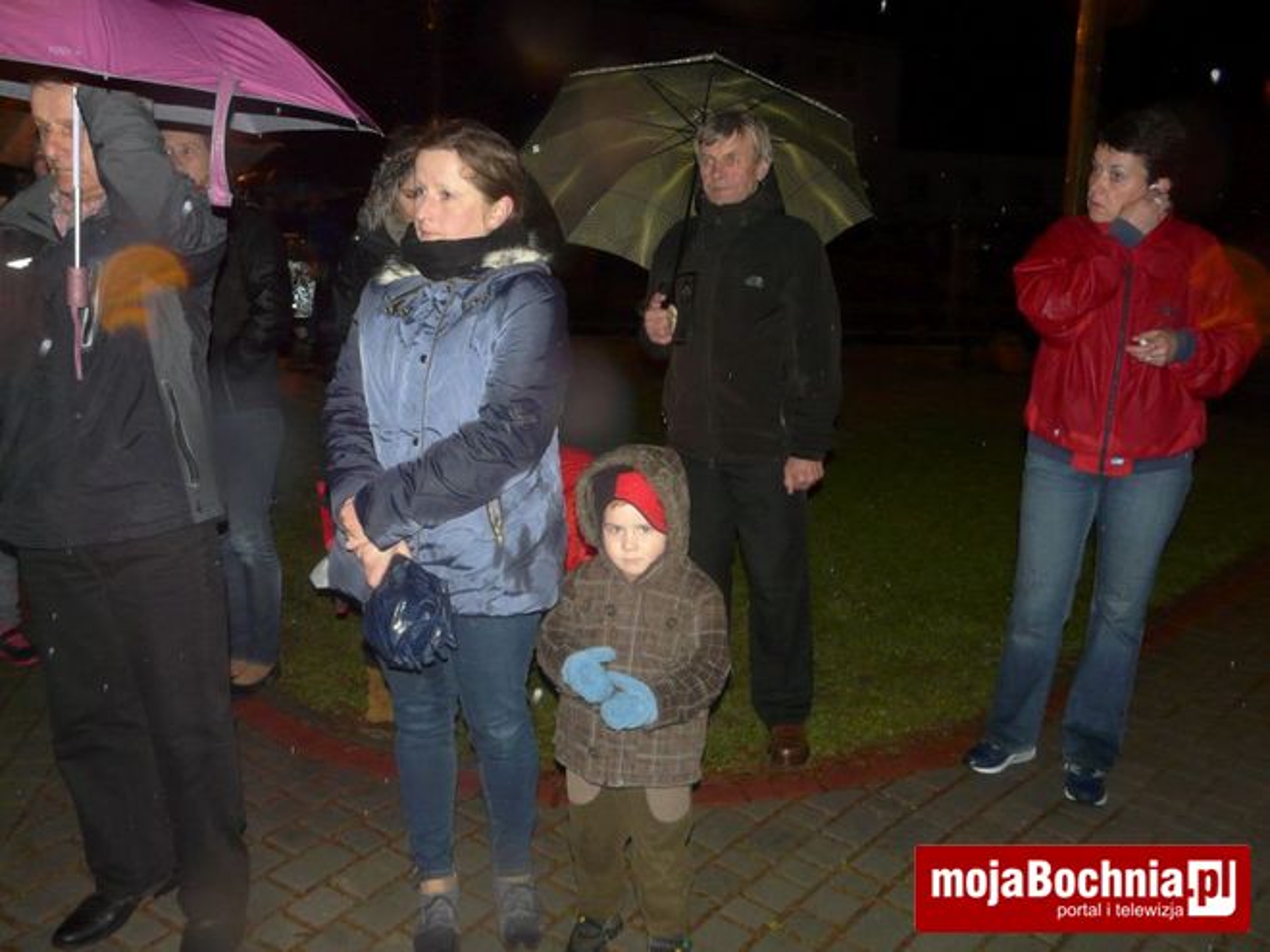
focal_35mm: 29
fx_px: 1064
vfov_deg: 48.2
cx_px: 635
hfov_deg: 61.7
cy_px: 476
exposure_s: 1/8
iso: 160
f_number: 2.8
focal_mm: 4.7
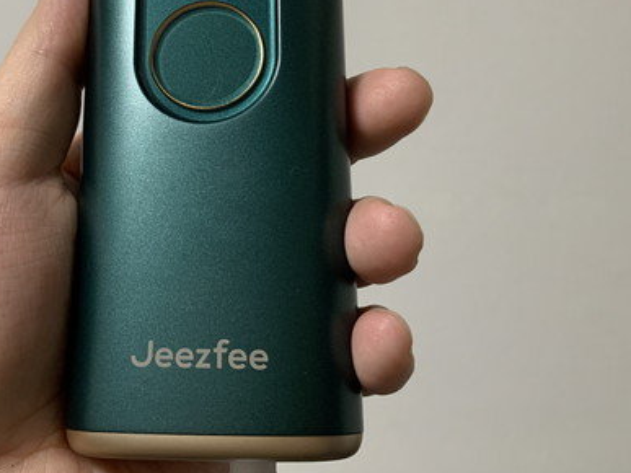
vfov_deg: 33.0
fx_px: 784
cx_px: 201
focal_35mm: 43
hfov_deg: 43.1
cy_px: 124
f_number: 1.8
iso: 125
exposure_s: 1/50
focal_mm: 4.2
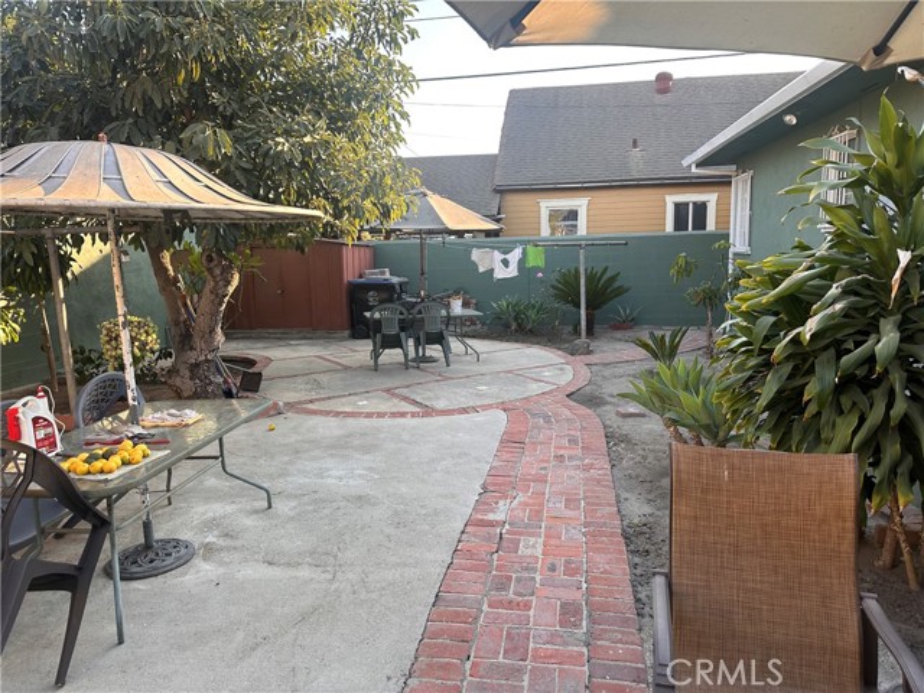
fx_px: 641
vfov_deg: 56.8
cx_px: 462
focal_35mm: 24
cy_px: 346
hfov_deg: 71.6
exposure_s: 1/417
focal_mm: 6.86
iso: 80
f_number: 1.78
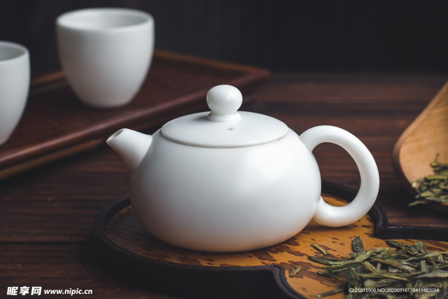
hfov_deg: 27.0
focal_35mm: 75
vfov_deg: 18.2
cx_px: 224
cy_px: 150
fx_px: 933
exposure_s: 1/60
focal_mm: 50
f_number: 5
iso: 100
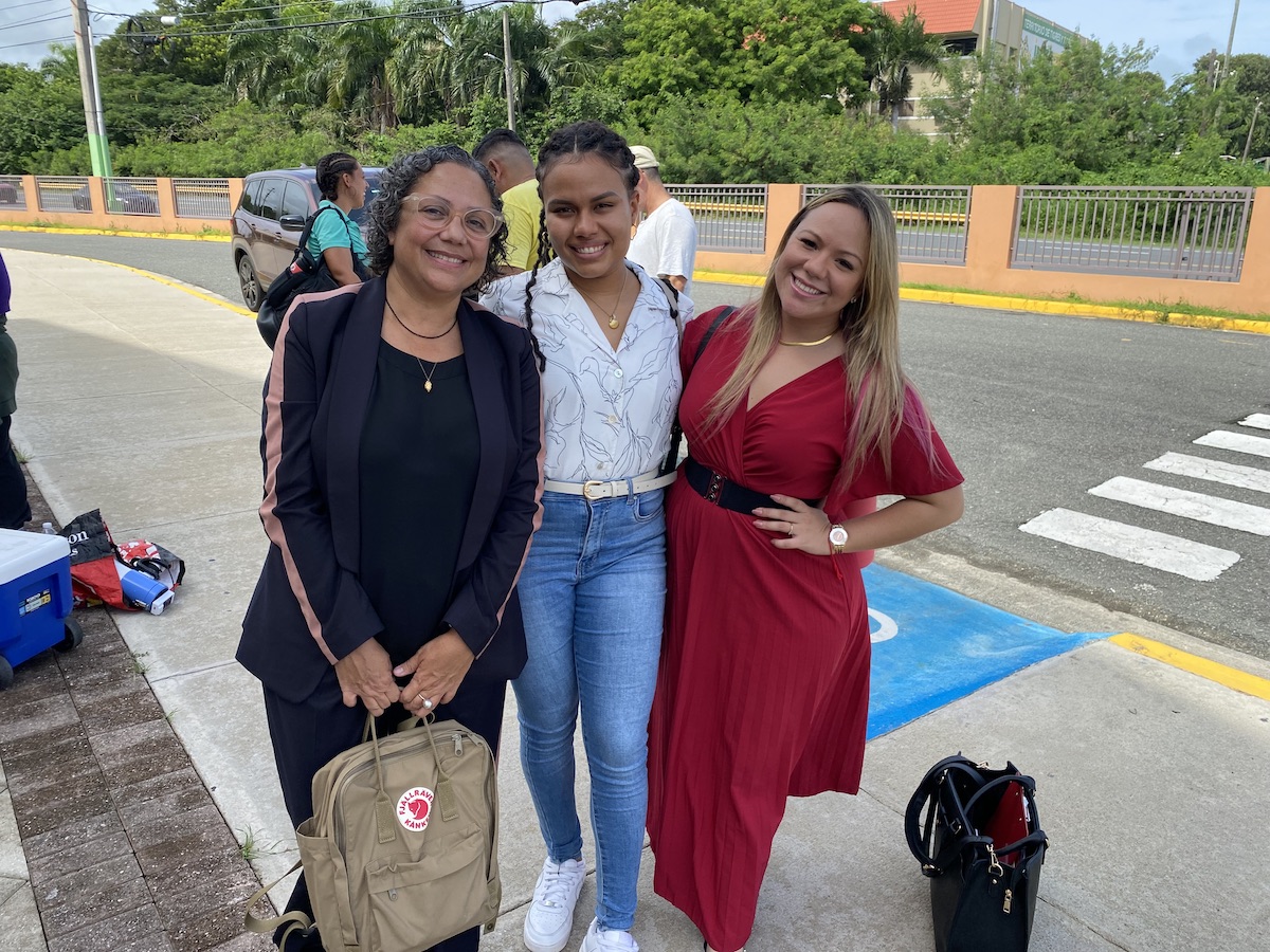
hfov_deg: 67.3
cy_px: 476
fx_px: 954
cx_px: 635
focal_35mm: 26
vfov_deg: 53.1
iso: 32
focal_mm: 4.25
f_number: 1.8
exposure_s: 1/1072
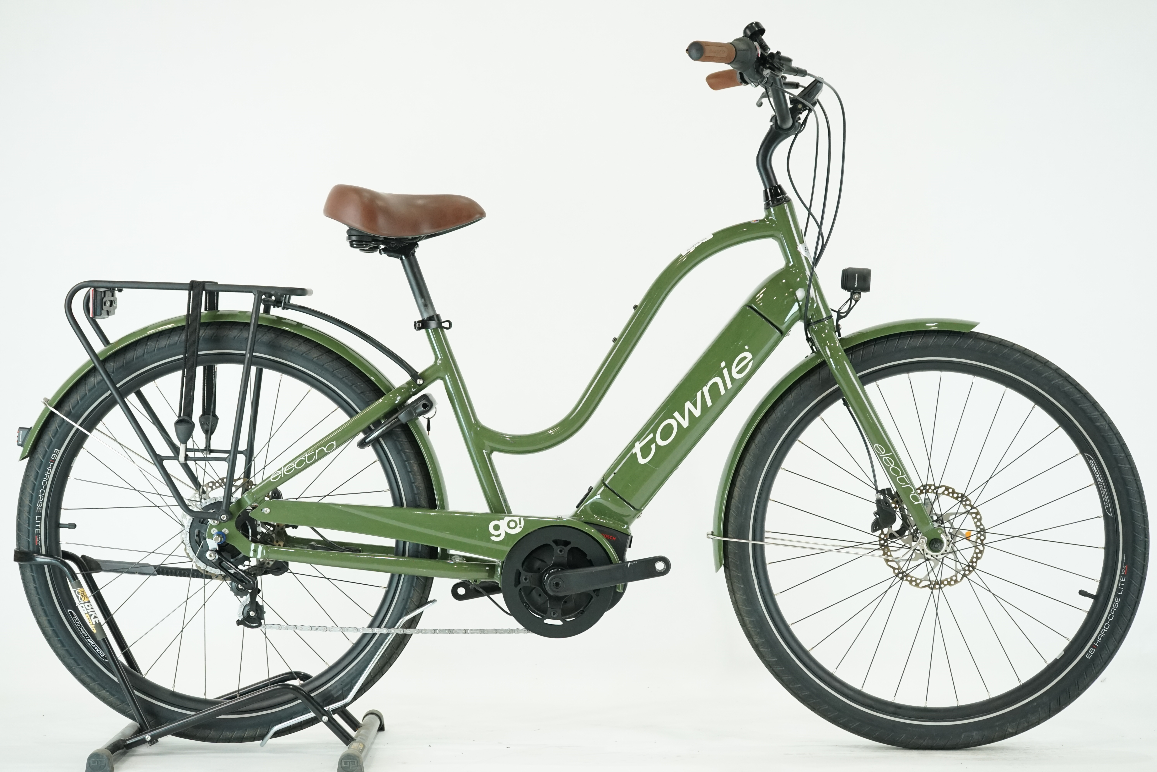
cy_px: 386
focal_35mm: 64
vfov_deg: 21.2
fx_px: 2057
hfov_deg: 31.4
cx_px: 578
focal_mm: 64
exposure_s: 1/200
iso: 2500
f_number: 6.3
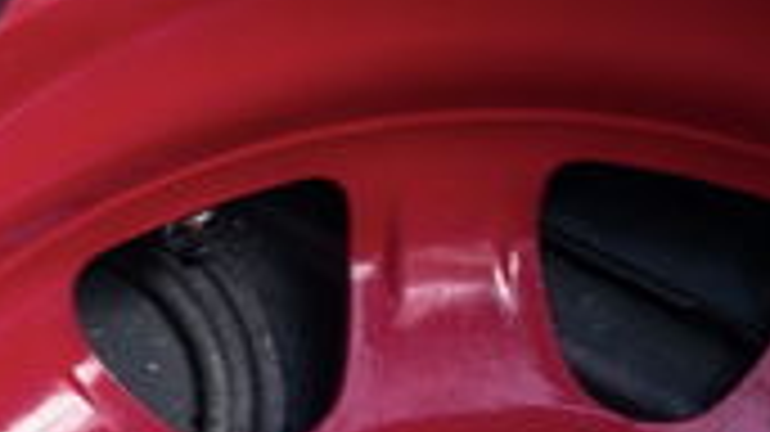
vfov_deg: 4.9
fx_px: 5000
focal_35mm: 245
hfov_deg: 8.6
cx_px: 1139
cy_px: -468
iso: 200
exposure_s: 1/160
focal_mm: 25
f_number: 2
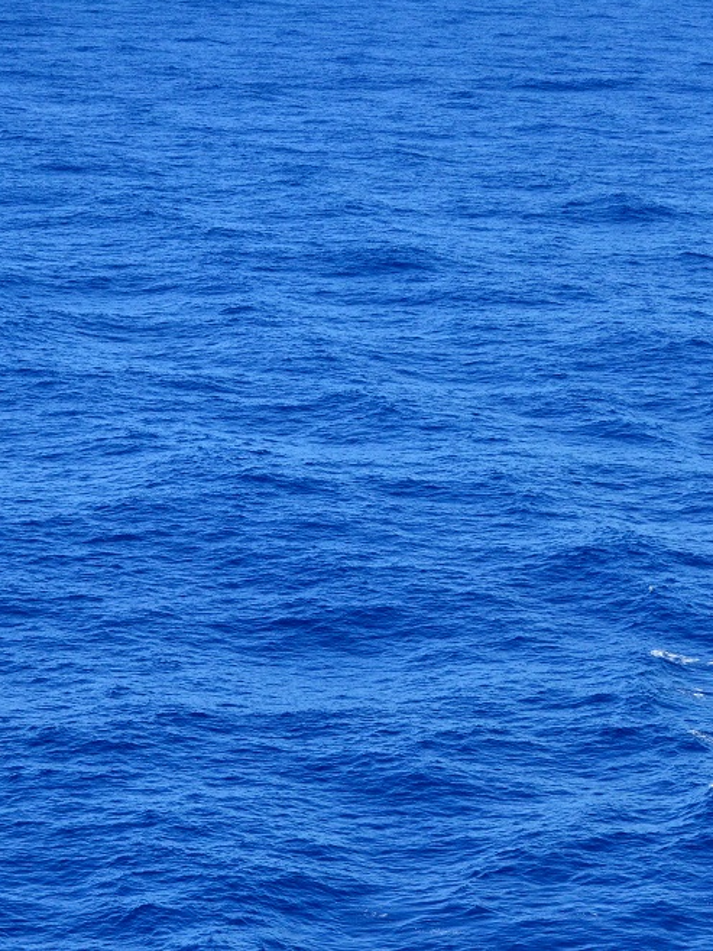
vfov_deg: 12.9
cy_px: 475
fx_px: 4205
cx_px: 466
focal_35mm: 153
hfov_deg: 9.7
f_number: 4.5
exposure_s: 1/8000
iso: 1250
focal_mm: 70
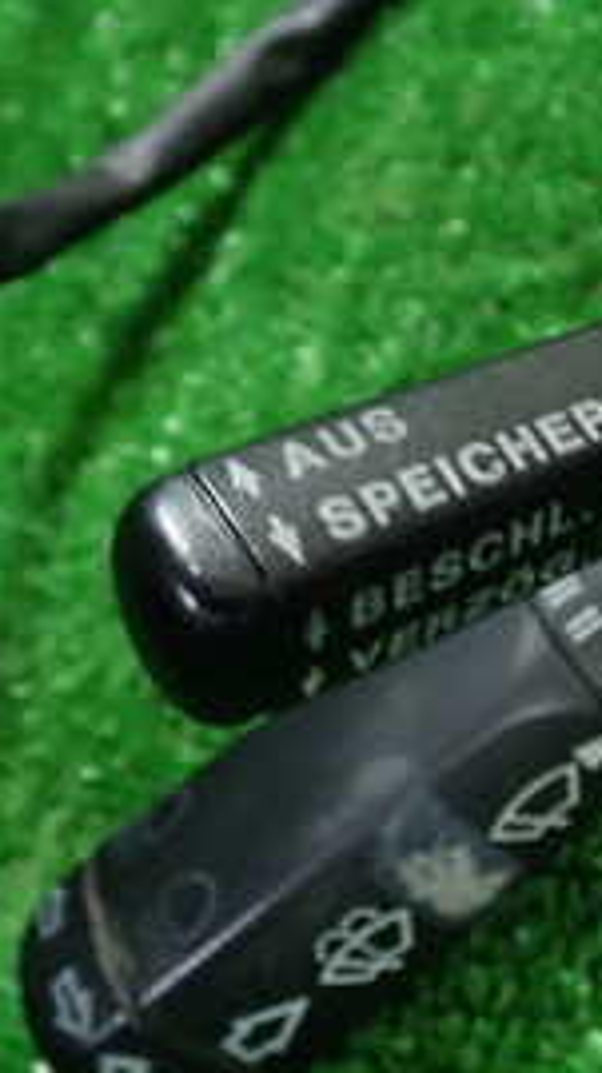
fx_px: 2075
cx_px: 614
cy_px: 415
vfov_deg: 28.9
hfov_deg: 16.2
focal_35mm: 73
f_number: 2.3
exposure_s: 1/30
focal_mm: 5.4
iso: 250
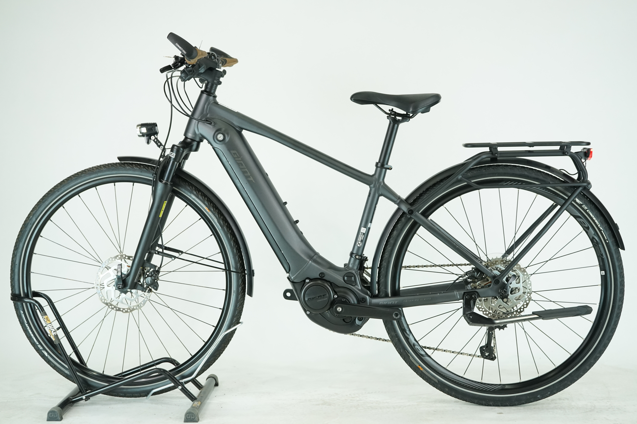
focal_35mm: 58
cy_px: 212
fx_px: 1026
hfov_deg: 34.5
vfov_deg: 23.4
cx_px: 318
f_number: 5.6
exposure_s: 1/200
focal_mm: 58
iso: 1600
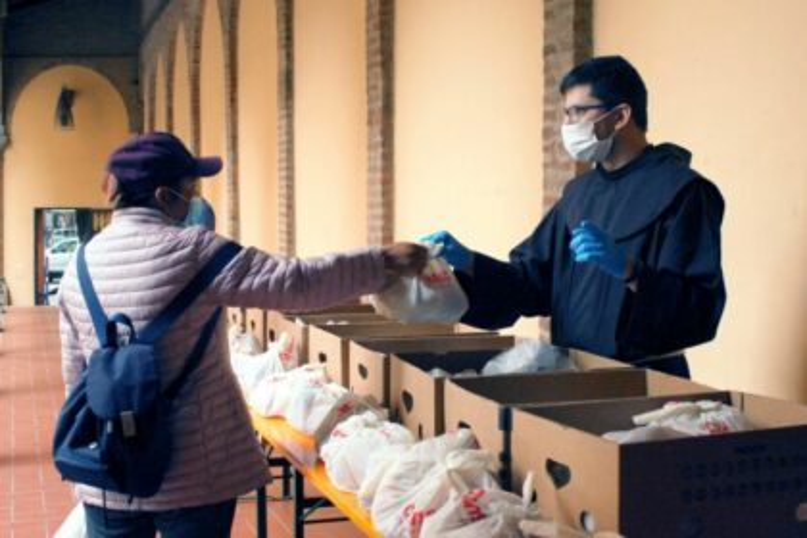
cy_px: 269
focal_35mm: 52
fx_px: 1177
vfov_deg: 25.8
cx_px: 404
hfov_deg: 37.9
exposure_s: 1/100
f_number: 8
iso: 3200
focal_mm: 35
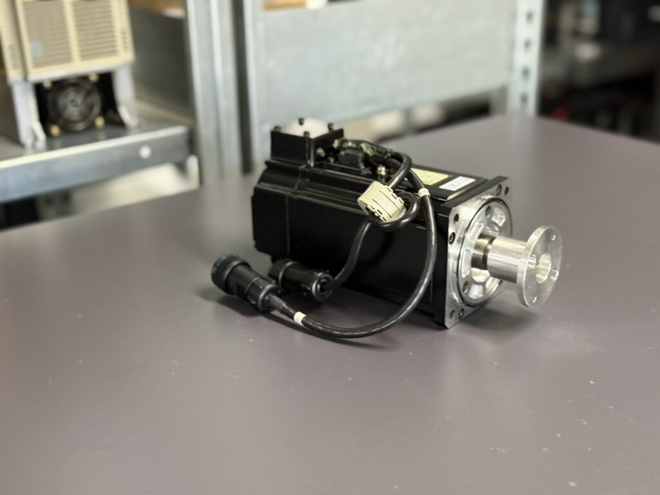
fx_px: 915
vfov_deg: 30.3
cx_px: 330
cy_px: 248
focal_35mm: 48
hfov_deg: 39.7
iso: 250
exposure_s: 1/33
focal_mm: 6.76
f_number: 1.78
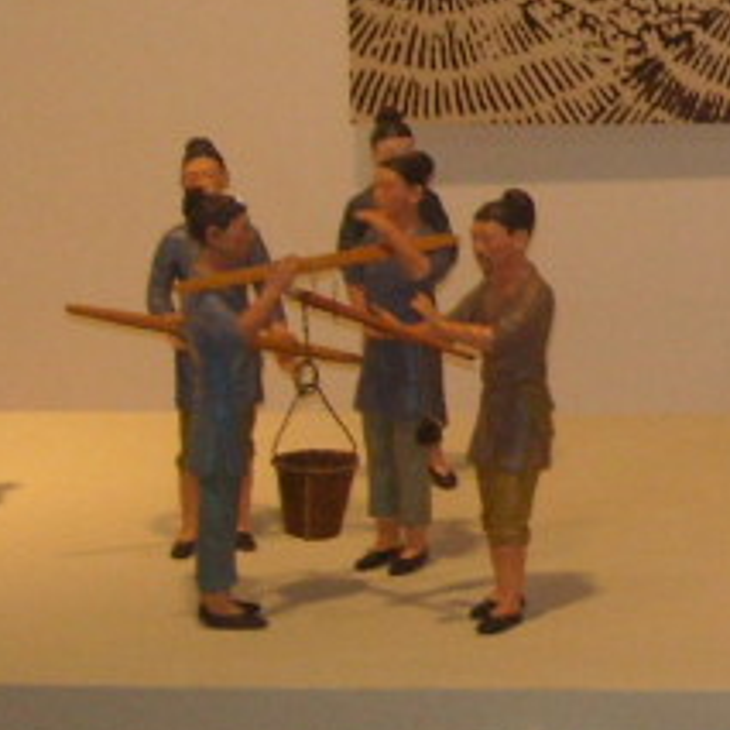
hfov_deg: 10.5
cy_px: 120
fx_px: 3555
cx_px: 1570
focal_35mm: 149
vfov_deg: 11.7
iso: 200
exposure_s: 1/30
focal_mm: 5.7
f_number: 2.8
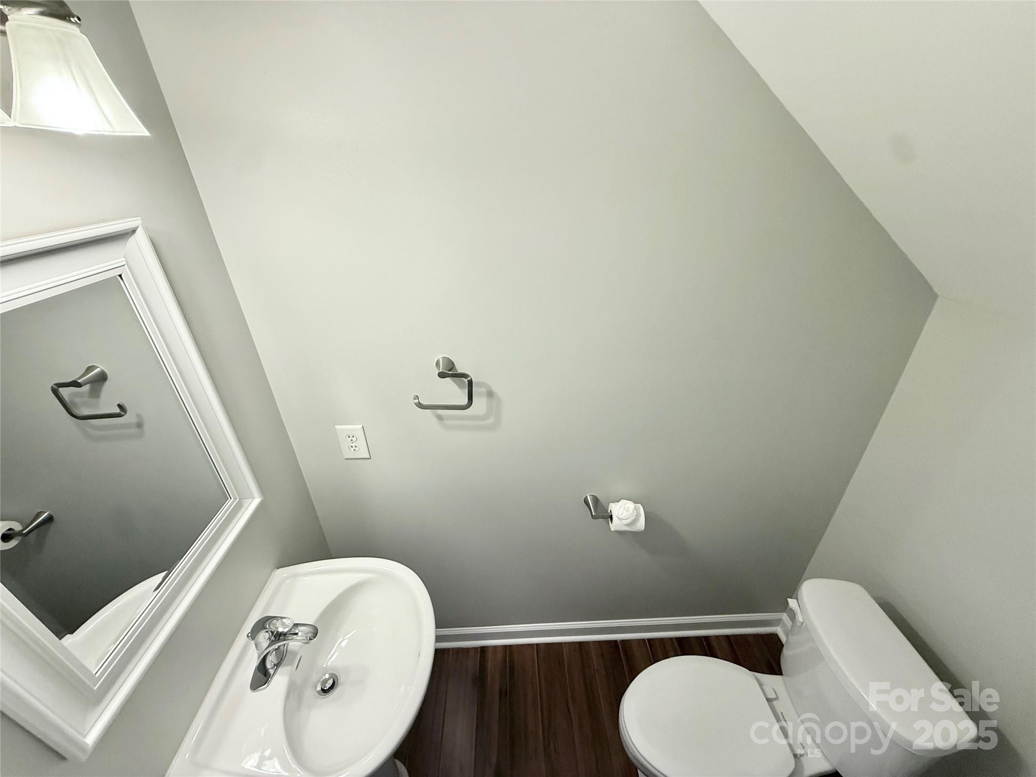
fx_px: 419
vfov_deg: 85.7
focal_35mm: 14
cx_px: 518
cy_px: 388
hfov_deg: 102.1
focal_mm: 2.22
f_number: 2.2
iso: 200
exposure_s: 1/120
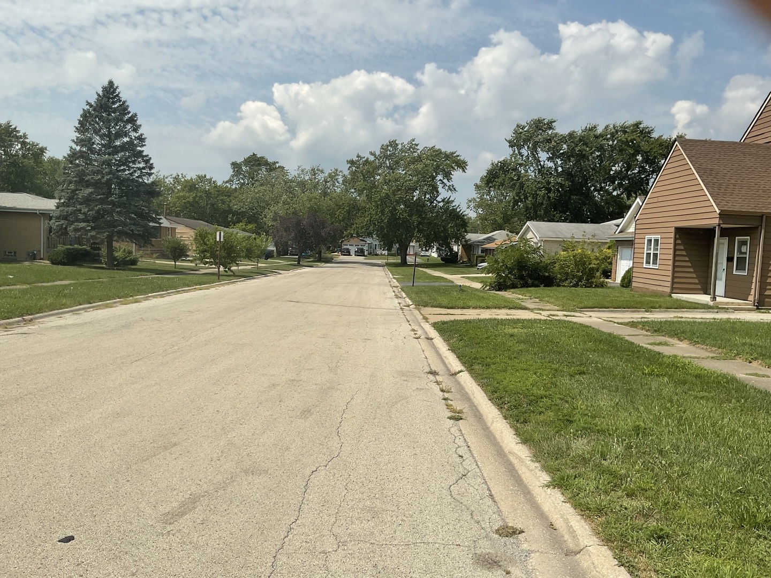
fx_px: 646
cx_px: 386
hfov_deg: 61.7
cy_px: 289
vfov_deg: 48.2
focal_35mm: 29
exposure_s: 1/3788
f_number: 1.8
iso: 16
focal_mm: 3
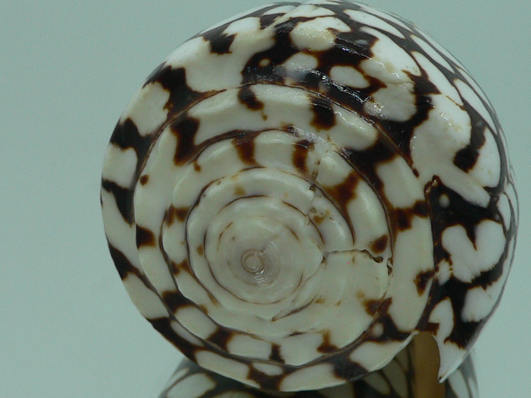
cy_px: 192
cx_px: 294
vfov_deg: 22.9
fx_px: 982
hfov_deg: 30.2
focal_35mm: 64
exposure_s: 1/60
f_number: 2.8
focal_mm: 4.6
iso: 80
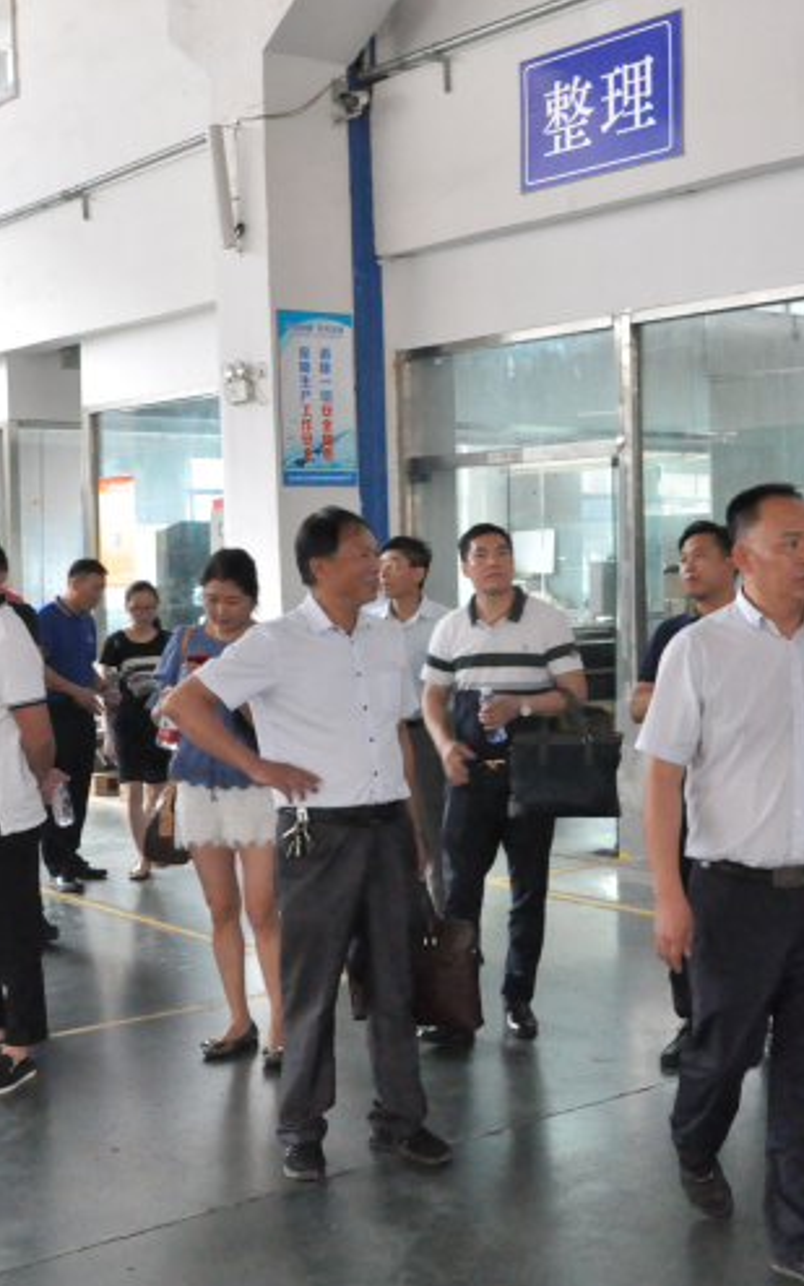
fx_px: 1787
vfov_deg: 39.6
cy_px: 643
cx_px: 533
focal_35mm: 51
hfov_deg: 25.2
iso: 3200
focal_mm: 22
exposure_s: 1/80
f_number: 8
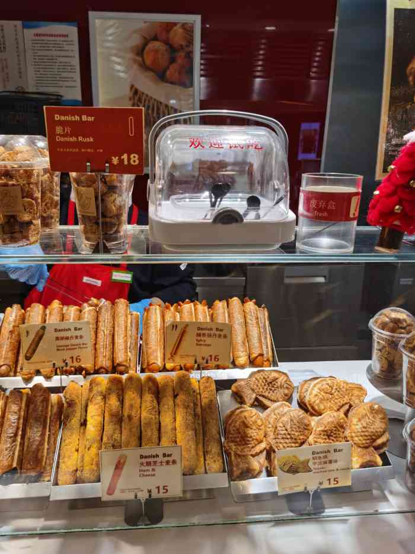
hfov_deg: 51.4
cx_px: 208
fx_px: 431
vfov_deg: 65.3
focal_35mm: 27
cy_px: 277
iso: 50
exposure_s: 1/156
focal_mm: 5.56
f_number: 1.6
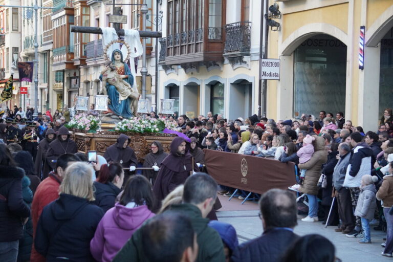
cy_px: 131
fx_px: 999
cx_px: 196
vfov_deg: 14.9
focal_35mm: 92
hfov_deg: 22.3
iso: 1600
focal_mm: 61
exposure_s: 1/160
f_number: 4.5
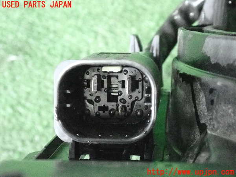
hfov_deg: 19.6
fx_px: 682
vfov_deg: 14.8
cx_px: 118
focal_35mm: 100
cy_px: 88
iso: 12800
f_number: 4.9
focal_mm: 18
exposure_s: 1/125
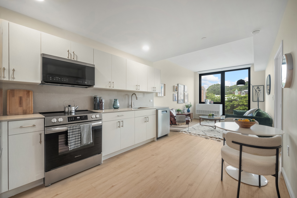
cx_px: 148
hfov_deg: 102.3
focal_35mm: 14
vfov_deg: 79.3
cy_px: 99
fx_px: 120
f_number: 11
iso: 400
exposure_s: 1/3
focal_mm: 14.5
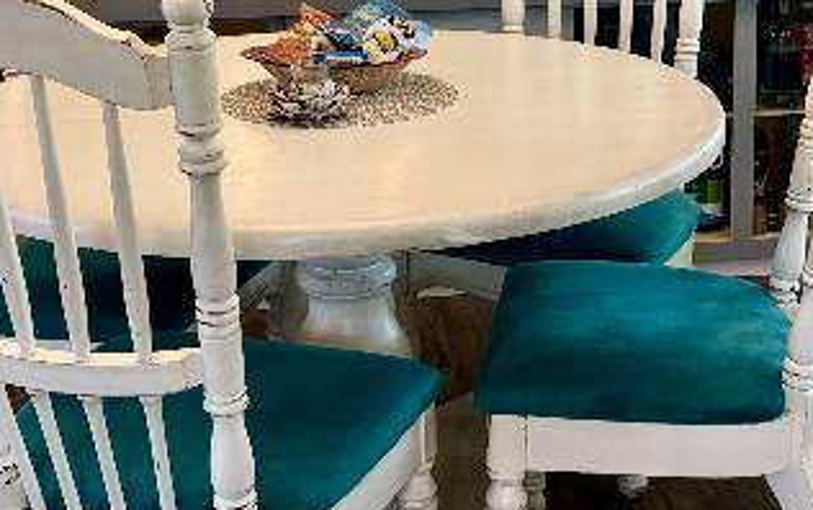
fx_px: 1641
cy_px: 140
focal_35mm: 74
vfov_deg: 17.6
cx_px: 556
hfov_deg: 27.6
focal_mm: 5.96
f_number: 1.6
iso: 160
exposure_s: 1/120
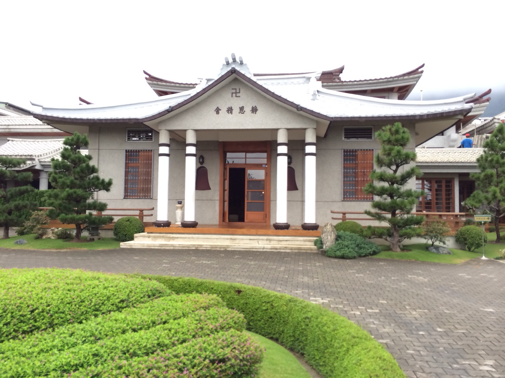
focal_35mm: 30
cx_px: 252
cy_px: 189
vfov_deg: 46.8
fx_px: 438
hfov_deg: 60.0
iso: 40
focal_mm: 4.12
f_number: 2.2
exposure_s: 1/40
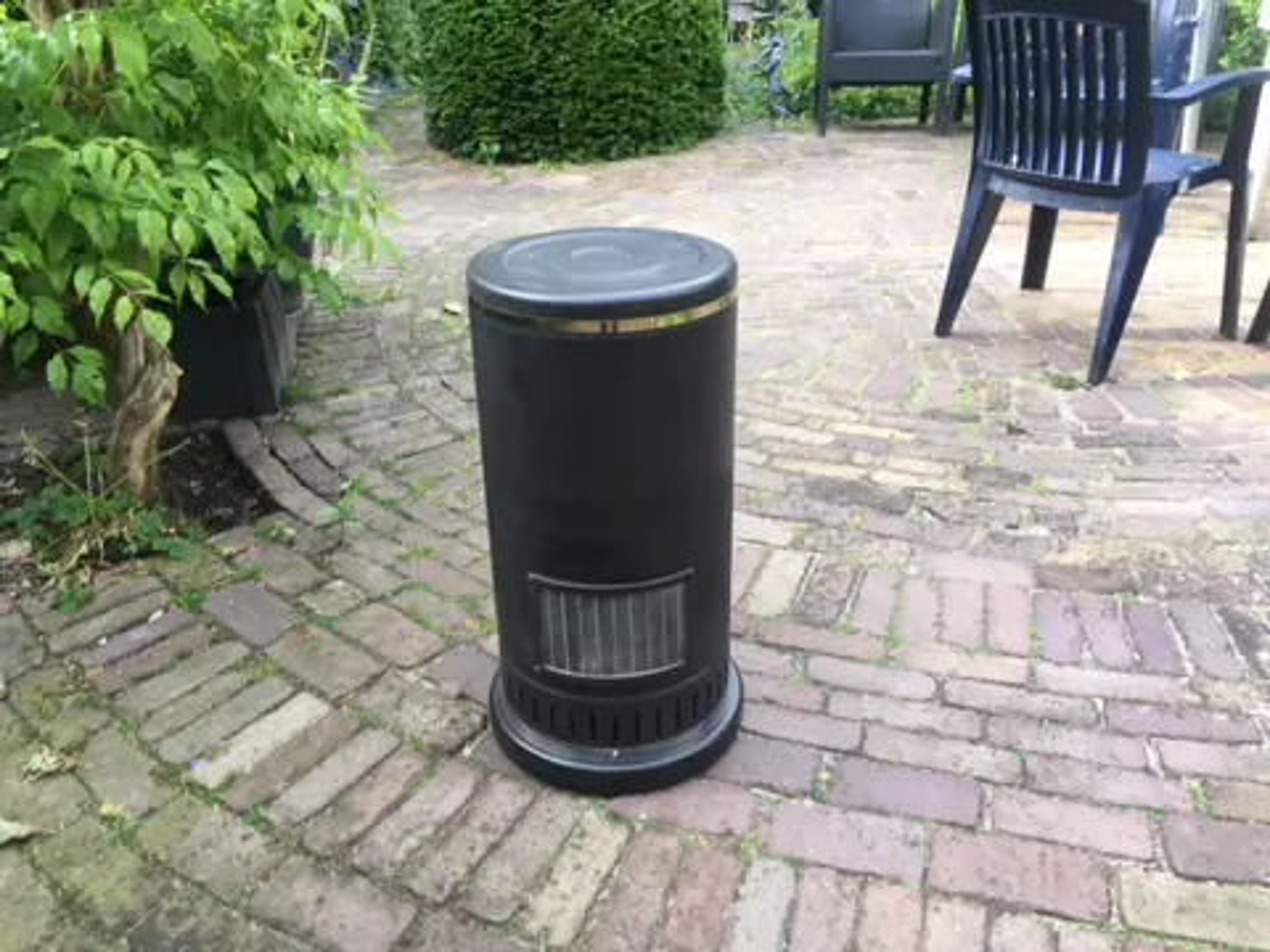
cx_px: 635
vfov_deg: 48.2
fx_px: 1064
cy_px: 476
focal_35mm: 29
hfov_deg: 61.7
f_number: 2.2
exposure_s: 1/100
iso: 32
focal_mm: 4.15
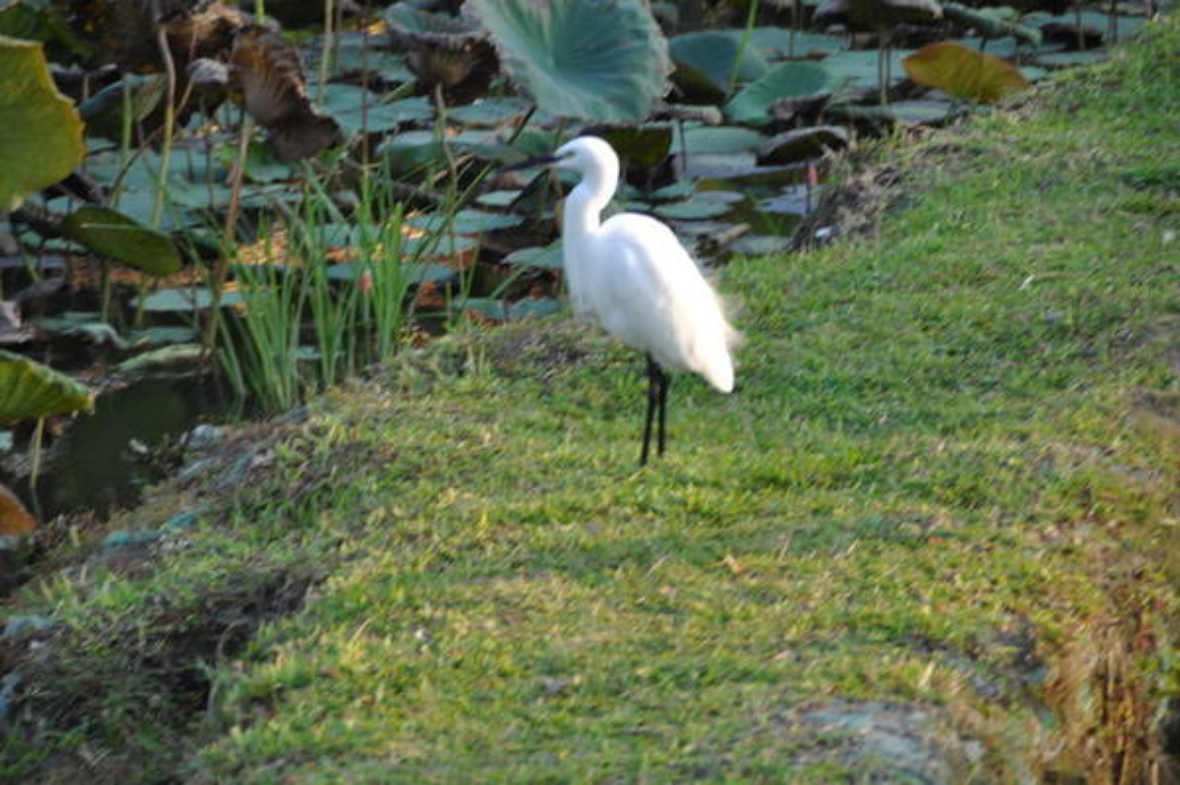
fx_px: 9825
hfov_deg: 6.9
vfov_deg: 4.6
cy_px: 392
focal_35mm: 300
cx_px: 590
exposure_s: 1/80
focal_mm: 200
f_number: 6.3
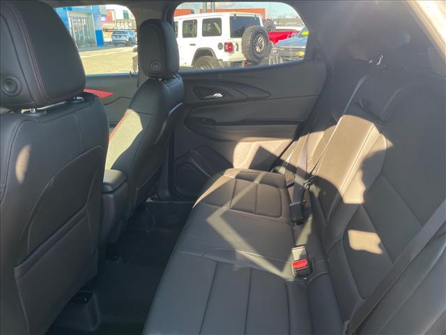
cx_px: 223
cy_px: 168
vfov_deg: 53.1
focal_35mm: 26
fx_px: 335
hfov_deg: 67.3
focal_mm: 4.2
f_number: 1.6
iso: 80
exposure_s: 1/121
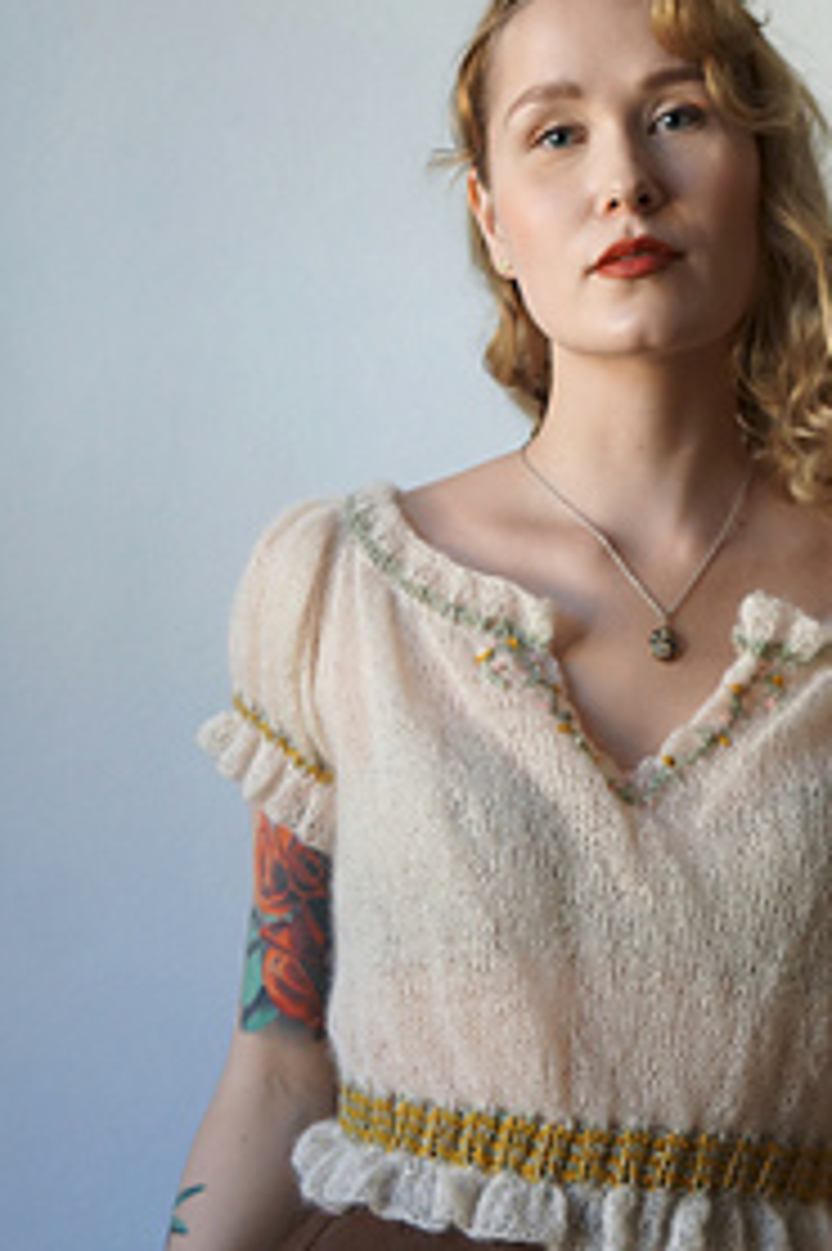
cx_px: 600
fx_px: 4685
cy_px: 922
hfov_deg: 10.1
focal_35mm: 135
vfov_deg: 15.1
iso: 640
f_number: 4
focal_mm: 50
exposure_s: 1/80
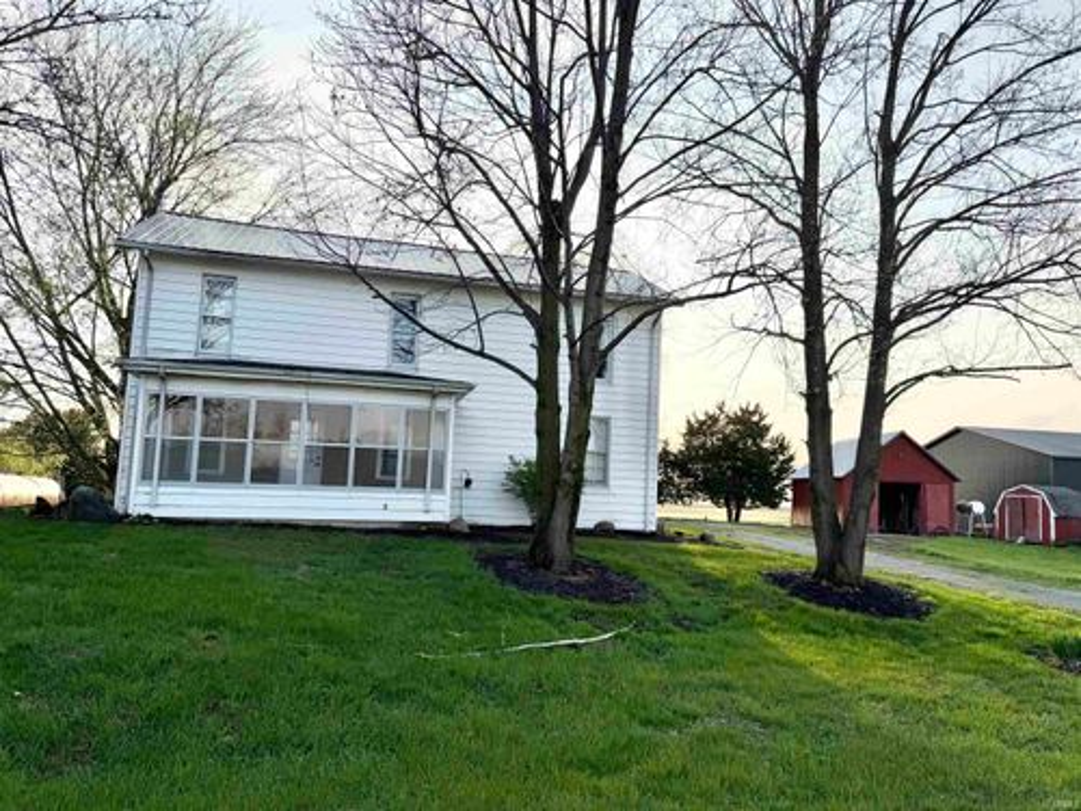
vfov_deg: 56.8
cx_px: 540
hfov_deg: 71.6
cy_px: 406
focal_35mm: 24
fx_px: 749
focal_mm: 6.76
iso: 80
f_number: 1.78
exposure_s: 1/4167
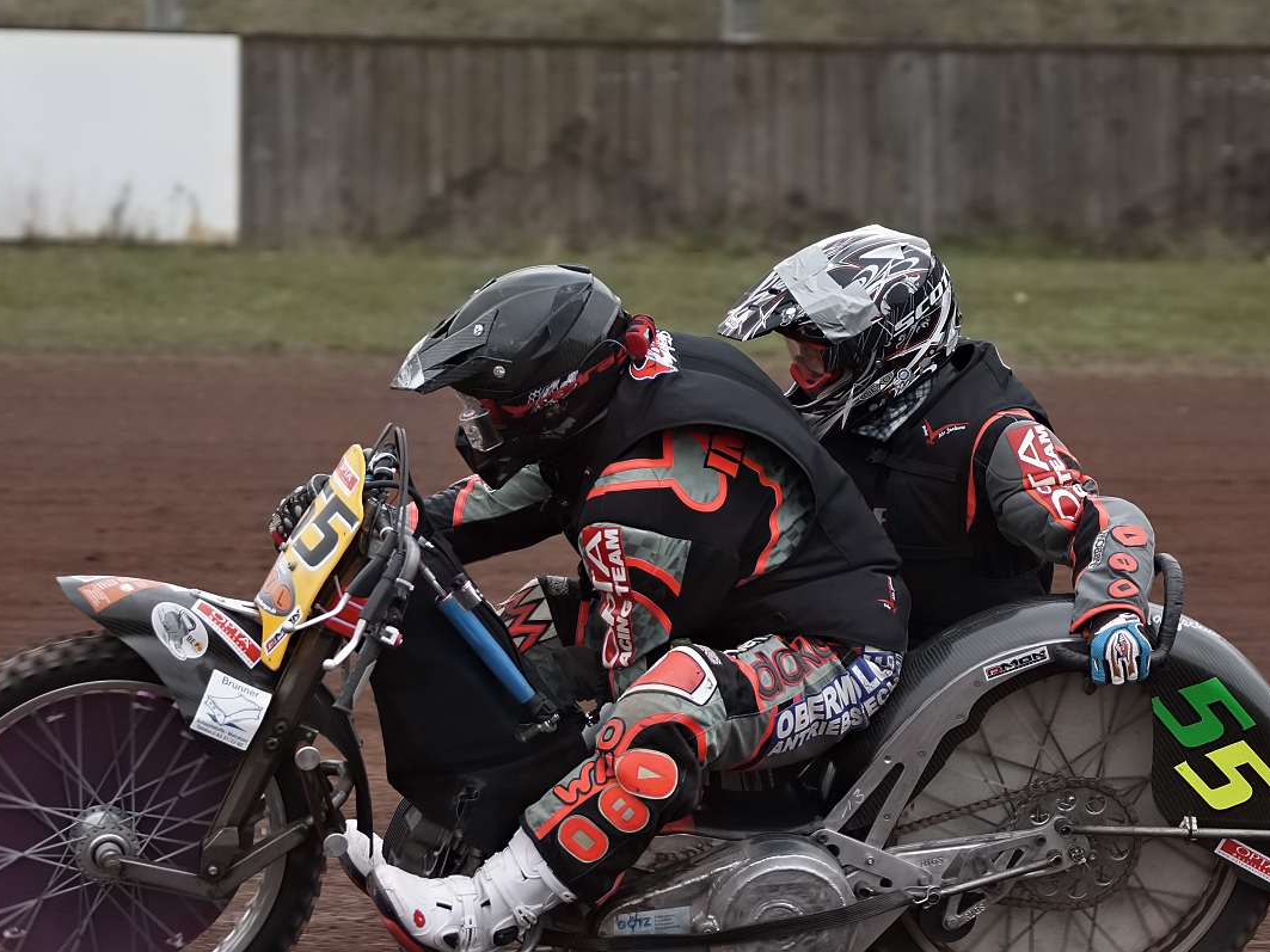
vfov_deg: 6.5
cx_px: 626
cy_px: 475
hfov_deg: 8.7
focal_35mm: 228
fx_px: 8364
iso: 400
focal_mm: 140
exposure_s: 1/640
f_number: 4.5
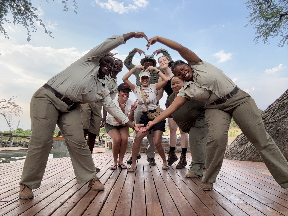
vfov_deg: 58.9
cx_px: 144
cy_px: 108
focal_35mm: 23
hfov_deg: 73.9
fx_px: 191
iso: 25
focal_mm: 2.69
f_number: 1.9
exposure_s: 1/173
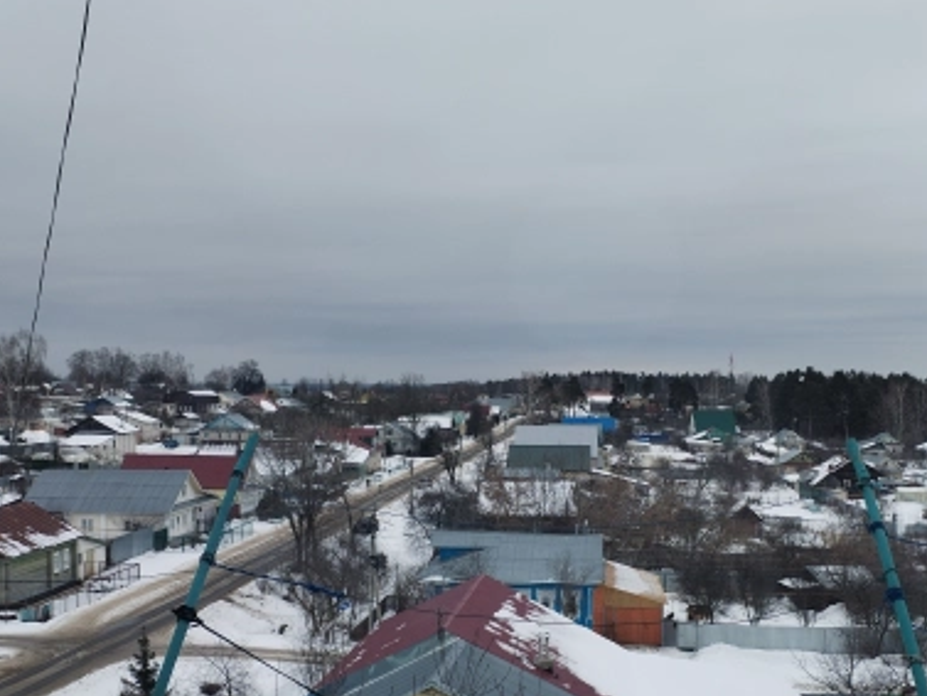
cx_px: 489
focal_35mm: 48
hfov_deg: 39.6
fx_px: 1286
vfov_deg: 30.1
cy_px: 448
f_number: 1.8
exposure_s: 1/256
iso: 100
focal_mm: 4.75
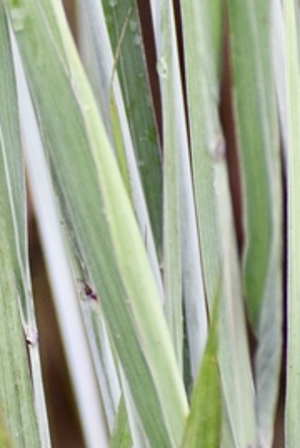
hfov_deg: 0.8
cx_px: 28
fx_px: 21331
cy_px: 331
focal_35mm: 1711
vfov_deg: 1.2
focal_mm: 300
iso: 800
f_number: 6.3
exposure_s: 1/500
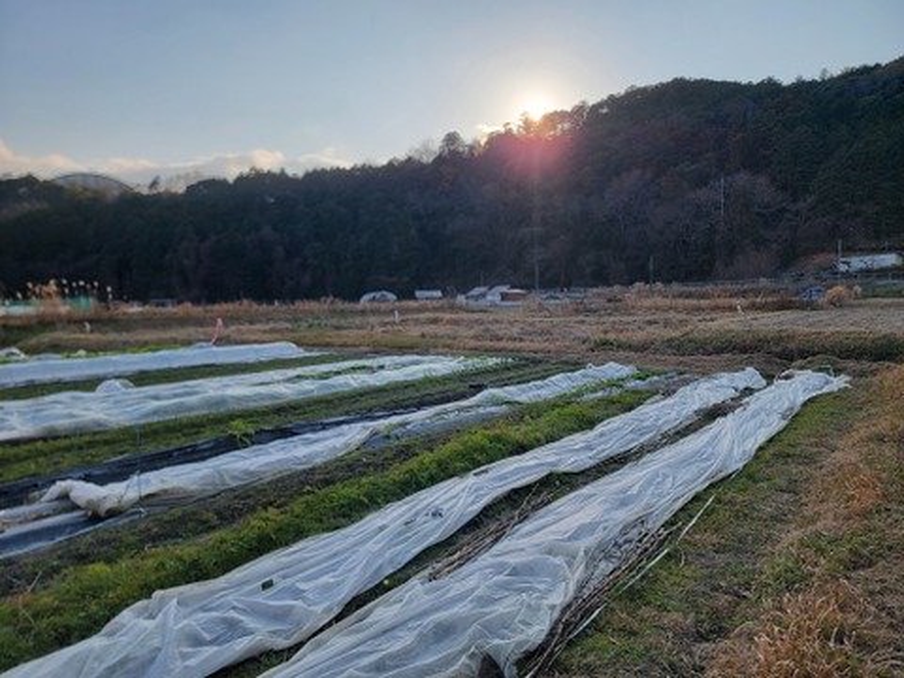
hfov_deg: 71.6
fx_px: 627
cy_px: 339
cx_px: 452
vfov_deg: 56.8
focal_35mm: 24
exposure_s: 1/515
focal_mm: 6.7
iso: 16
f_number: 1.8
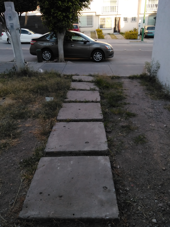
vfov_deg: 67.3
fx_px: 170
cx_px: 85
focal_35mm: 26
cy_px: 114
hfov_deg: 53.1
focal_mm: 3.63
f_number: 1.8
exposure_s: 1/340
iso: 100
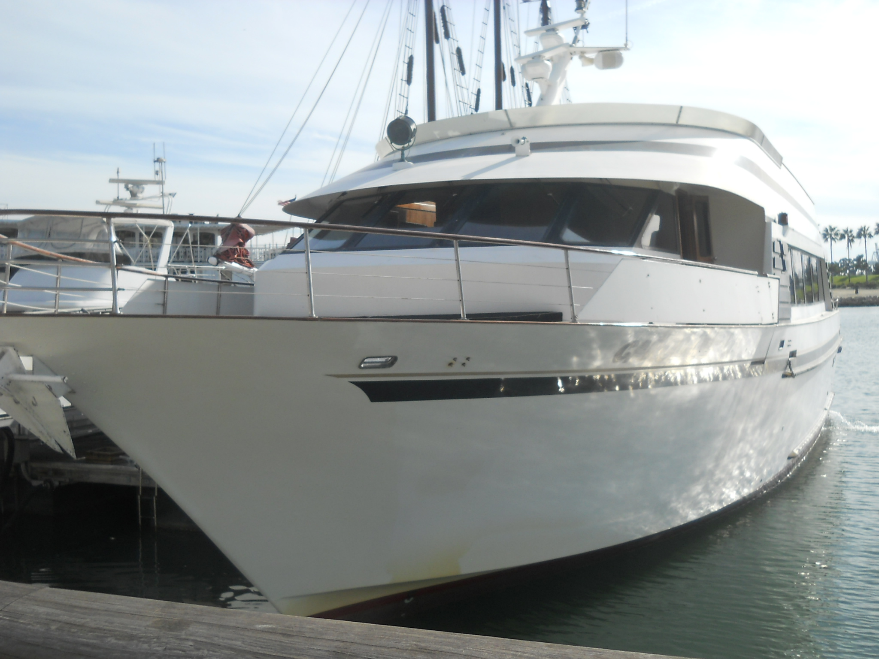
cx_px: 440
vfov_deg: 35.1
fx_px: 1041
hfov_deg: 45.8
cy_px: 330
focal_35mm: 41
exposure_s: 1/400
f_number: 5.5
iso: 80
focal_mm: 6.72
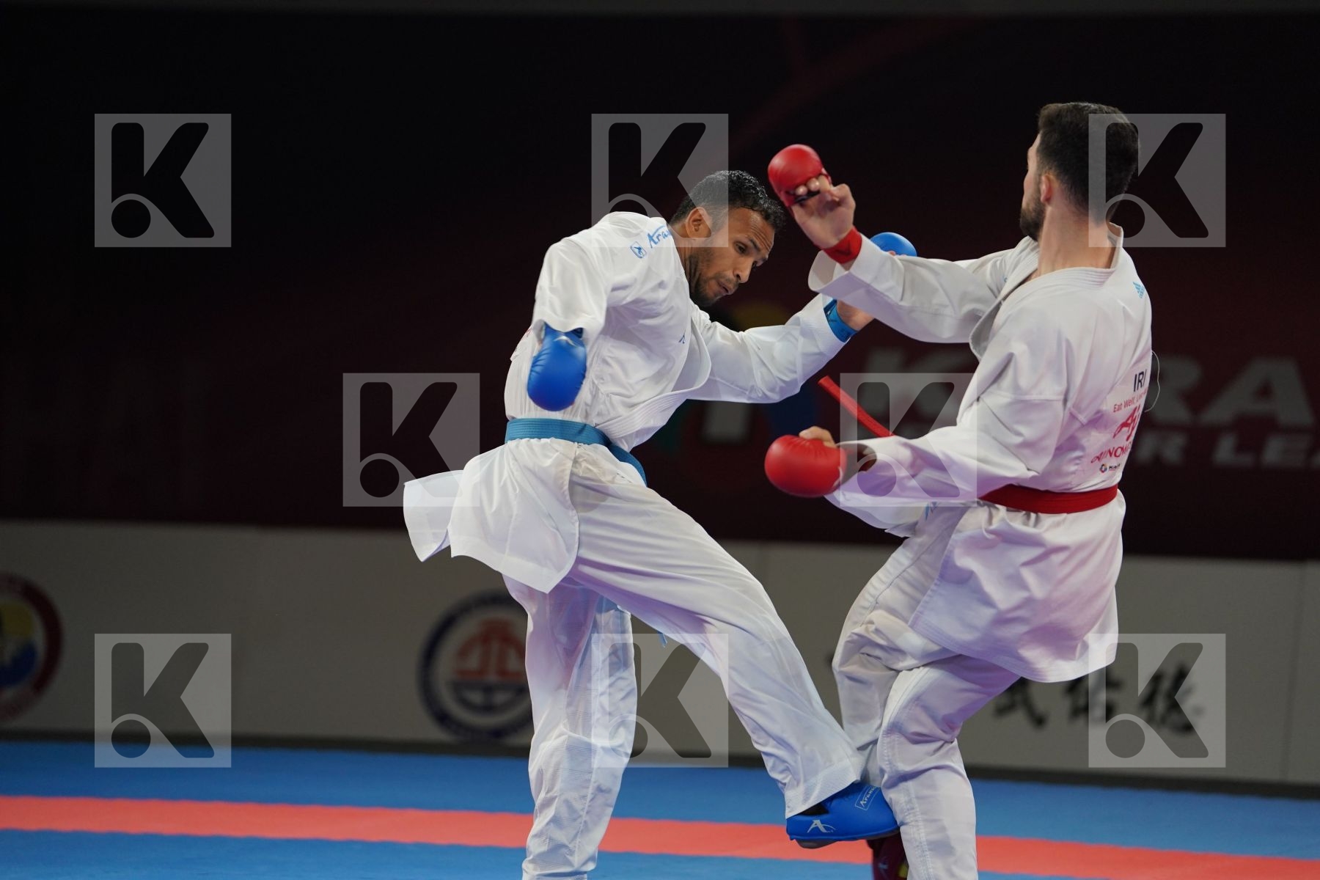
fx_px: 6856
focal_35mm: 187
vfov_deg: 7.3
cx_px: 660
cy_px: 440
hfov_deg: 11.0
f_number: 2.8
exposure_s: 1/1000
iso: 1600
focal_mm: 187
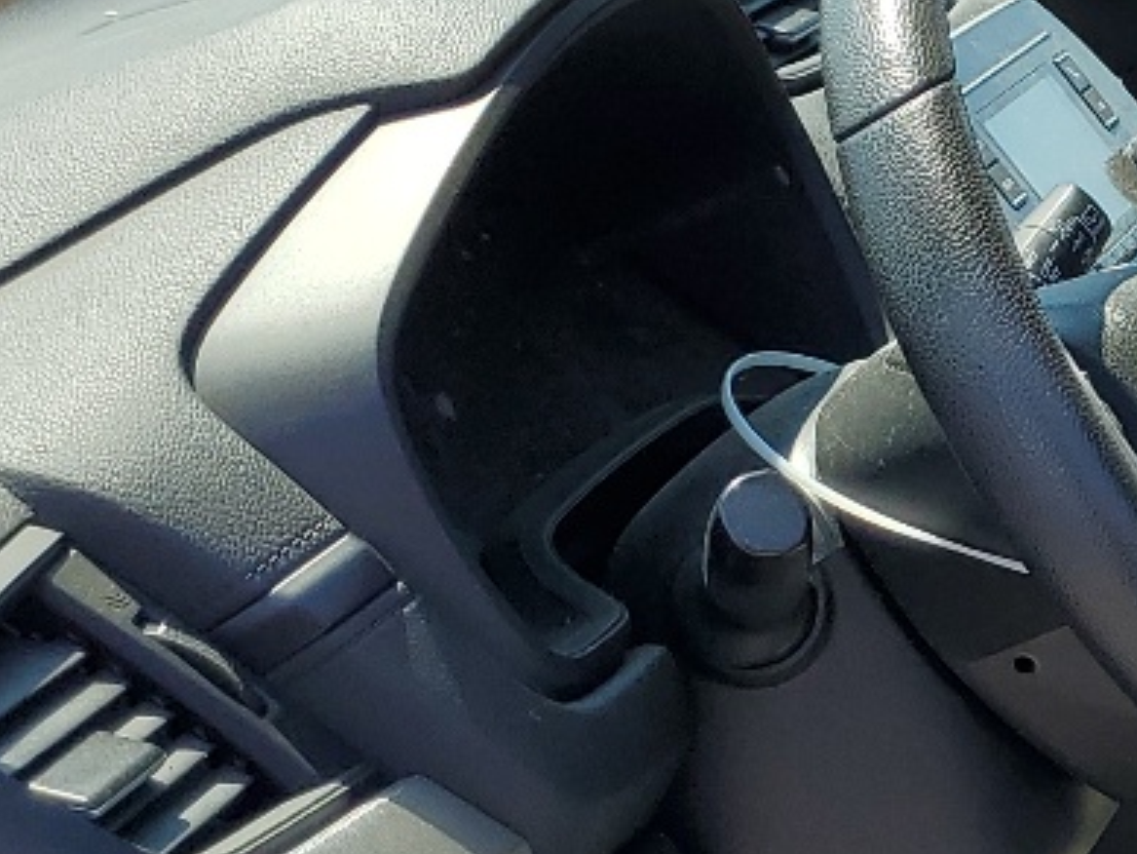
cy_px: 769
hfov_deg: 16.4
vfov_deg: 13.7
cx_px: 1800
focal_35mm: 107
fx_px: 3516
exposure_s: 1/1429
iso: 50
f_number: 1.5
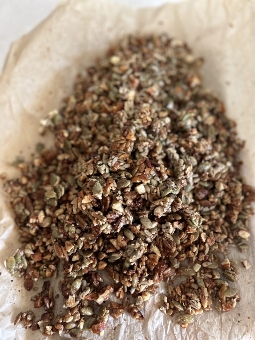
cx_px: 128
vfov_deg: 67.3
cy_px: 170
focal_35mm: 26
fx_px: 255
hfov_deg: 53.1
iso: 320
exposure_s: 1/60
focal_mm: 5.7
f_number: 1.5
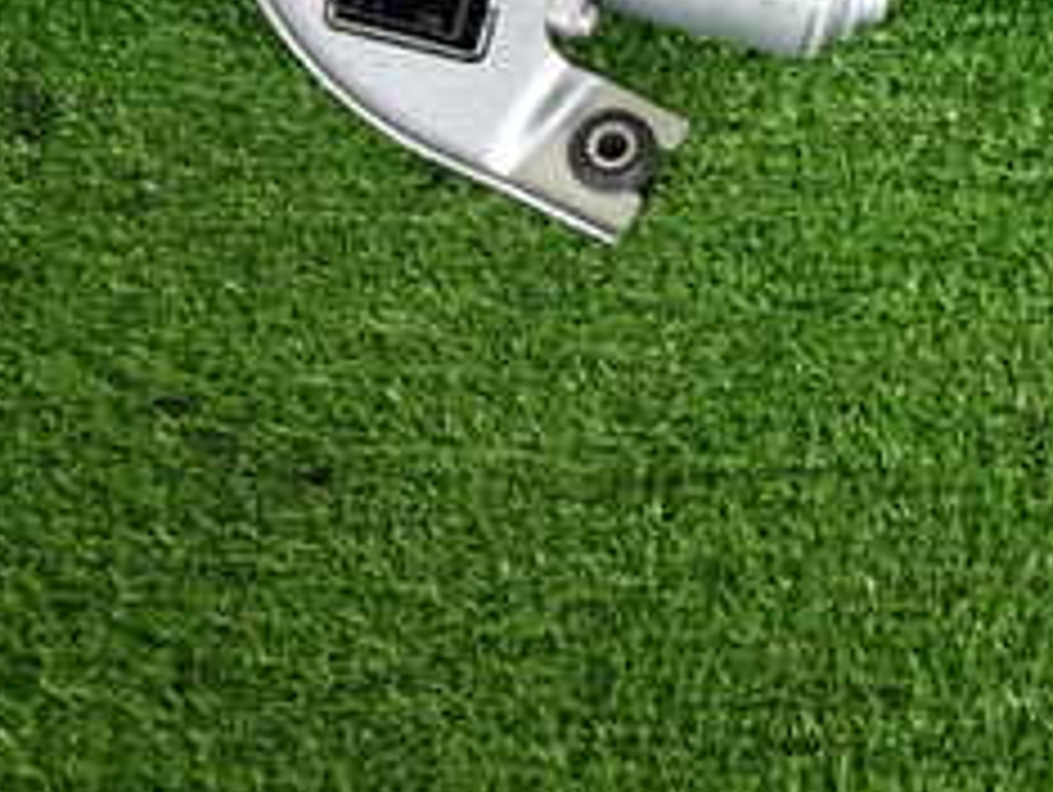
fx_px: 1949
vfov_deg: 22.0
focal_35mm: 64
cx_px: 958
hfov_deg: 29.0
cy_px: -32
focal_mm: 4.5
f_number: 2
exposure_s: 1/100
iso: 200
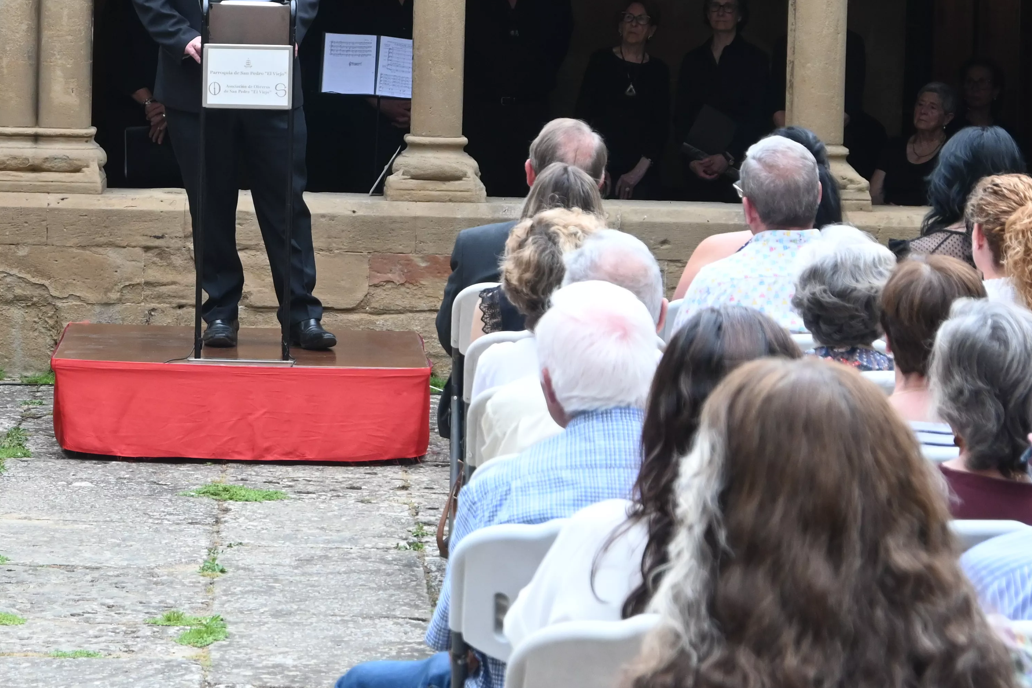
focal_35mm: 139
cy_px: 165
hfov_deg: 14.7
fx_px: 3985
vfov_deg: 9.9
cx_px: 315
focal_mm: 50
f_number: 6.3
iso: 800
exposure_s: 1/80
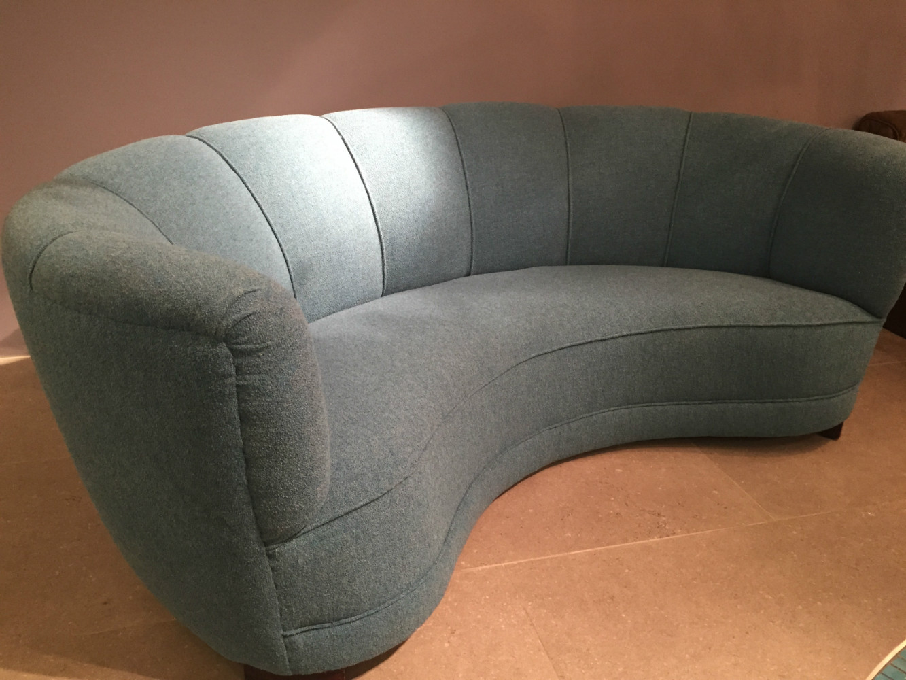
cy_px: 340
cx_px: 453
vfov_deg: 48.2
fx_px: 759
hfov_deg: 61.7
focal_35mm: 29
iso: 250
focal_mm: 4.15
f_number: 2.2
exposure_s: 1/33
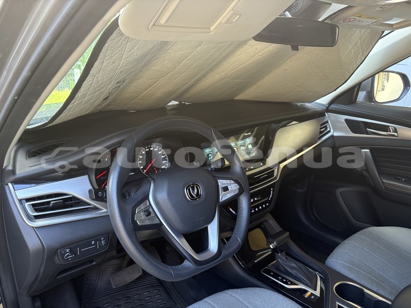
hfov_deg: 67.3
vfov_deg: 53.1
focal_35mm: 26
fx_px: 309
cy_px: 154
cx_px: 206
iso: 125
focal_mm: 5.96
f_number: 1.6
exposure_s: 1/60
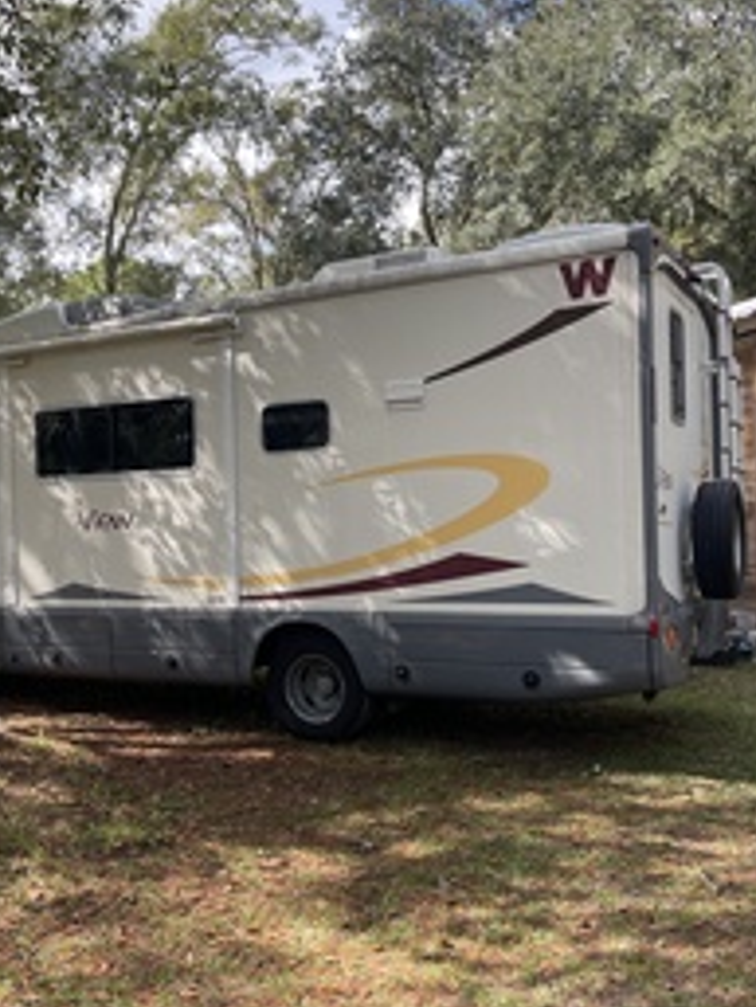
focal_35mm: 34
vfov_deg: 53.9
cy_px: 525
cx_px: 288
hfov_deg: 41.5
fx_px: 989
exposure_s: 1/676
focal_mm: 5.1
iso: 32
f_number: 1.6
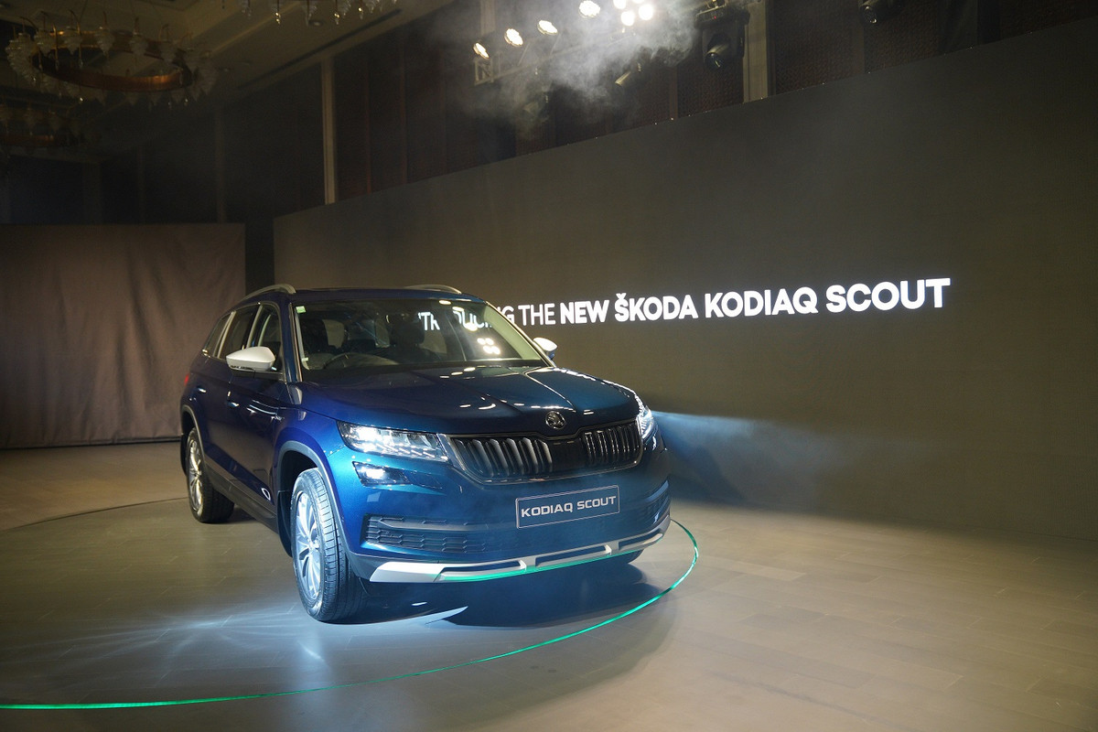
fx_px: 884
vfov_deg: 45.0
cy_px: 366
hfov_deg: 63.7
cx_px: 549
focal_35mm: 29
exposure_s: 1/200
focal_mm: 29
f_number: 2.8
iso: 1000
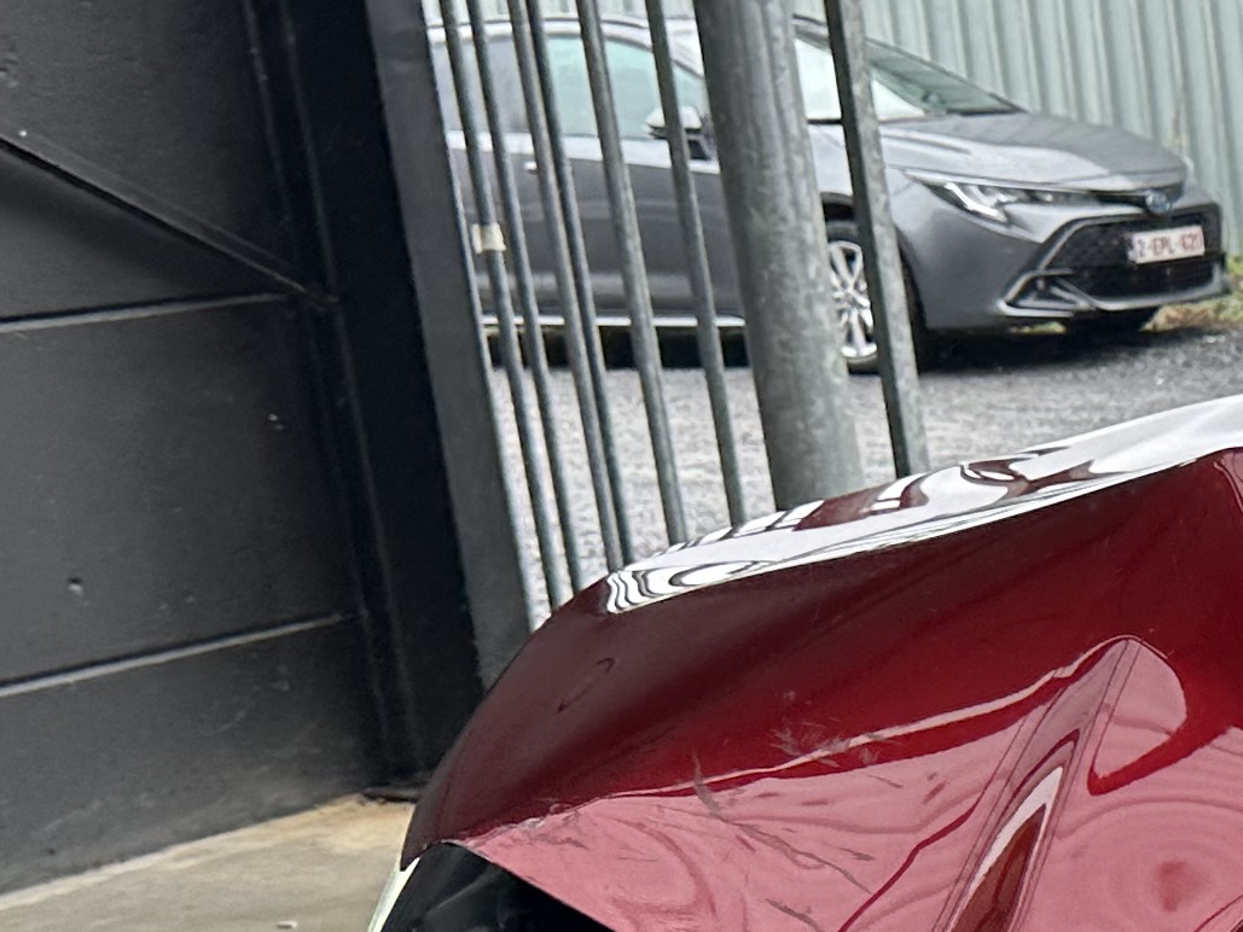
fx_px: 3376
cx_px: 2076
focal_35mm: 94
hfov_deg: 17.7
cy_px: 1125
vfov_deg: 15.2
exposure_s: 1/120
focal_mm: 6.86
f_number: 1.78
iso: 80
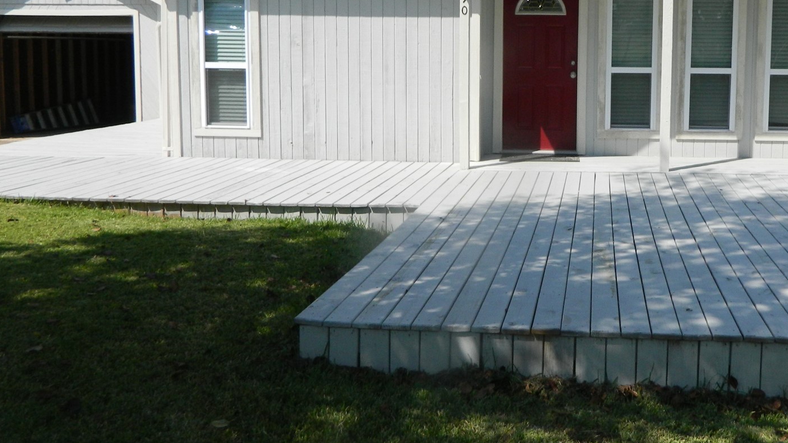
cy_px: 132
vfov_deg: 29.4
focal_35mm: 40
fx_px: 836
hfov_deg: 49.3
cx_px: 549
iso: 110
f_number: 8.7
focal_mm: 4.5
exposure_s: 1/250
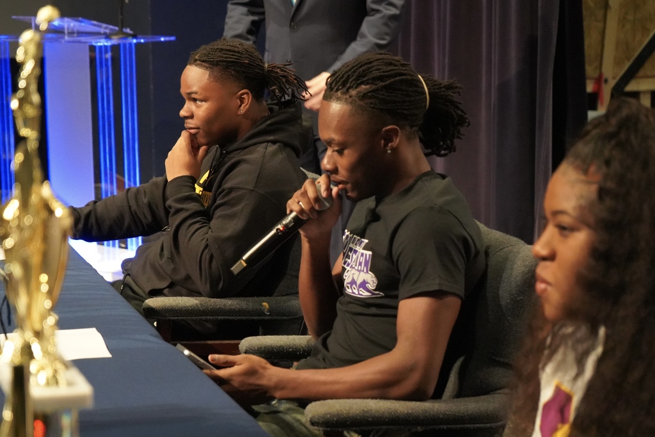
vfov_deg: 19.5
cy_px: 218
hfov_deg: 28.8
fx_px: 1274
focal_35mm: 70
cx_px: 328
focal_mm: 70
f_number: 5.6
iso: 12800
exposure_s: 1/60
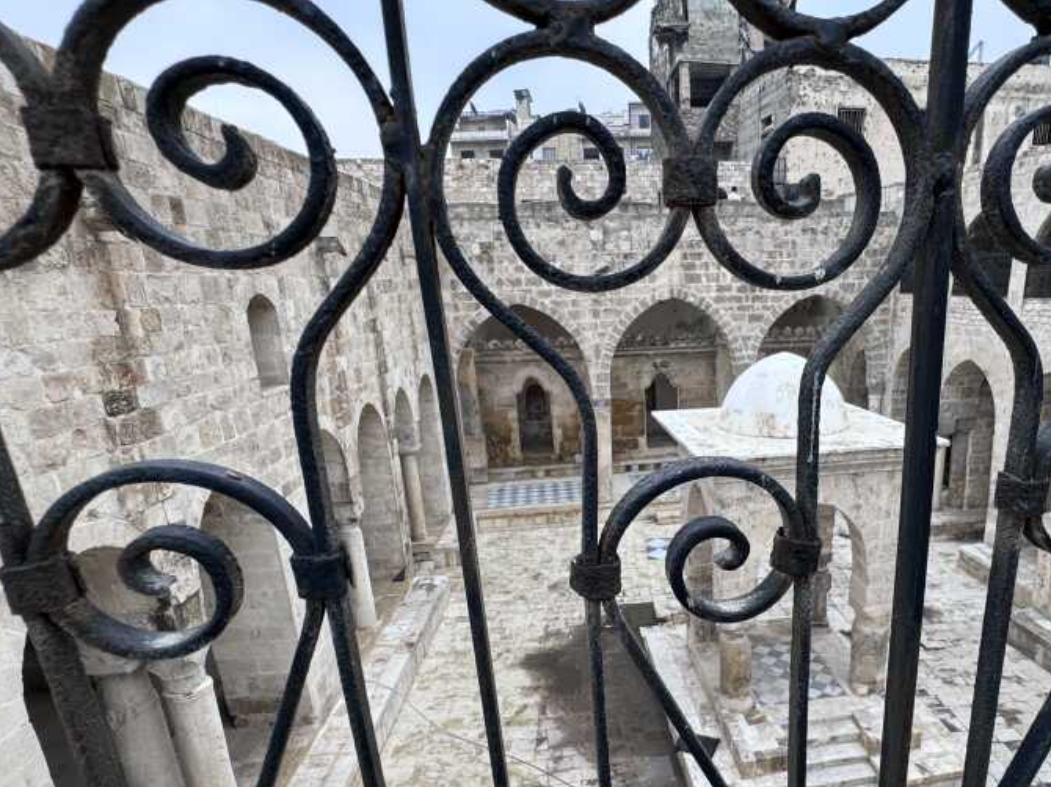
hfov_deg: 72.4
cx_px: 673
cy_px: 495
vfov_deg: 58.1
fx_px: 698
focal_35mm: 23
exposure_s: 1/135
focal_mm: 2.22
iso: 40
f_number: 2.2
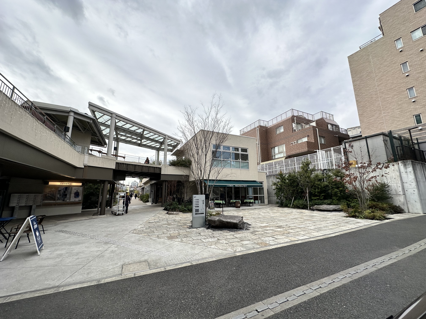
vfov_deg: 85.7
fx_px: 172
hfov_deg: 102.1
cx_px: 213
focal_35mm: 14
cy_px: 160
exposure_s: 1/2353
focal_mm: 2.22
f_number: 2.2
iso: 50
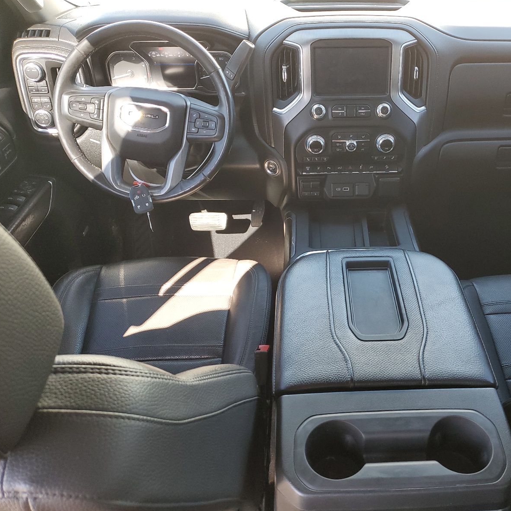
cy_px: 253
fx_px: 518
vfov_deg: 52.5
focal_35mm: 31
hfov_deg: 51.7
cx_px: 332
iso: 78
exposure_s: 1/120
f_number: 1.5
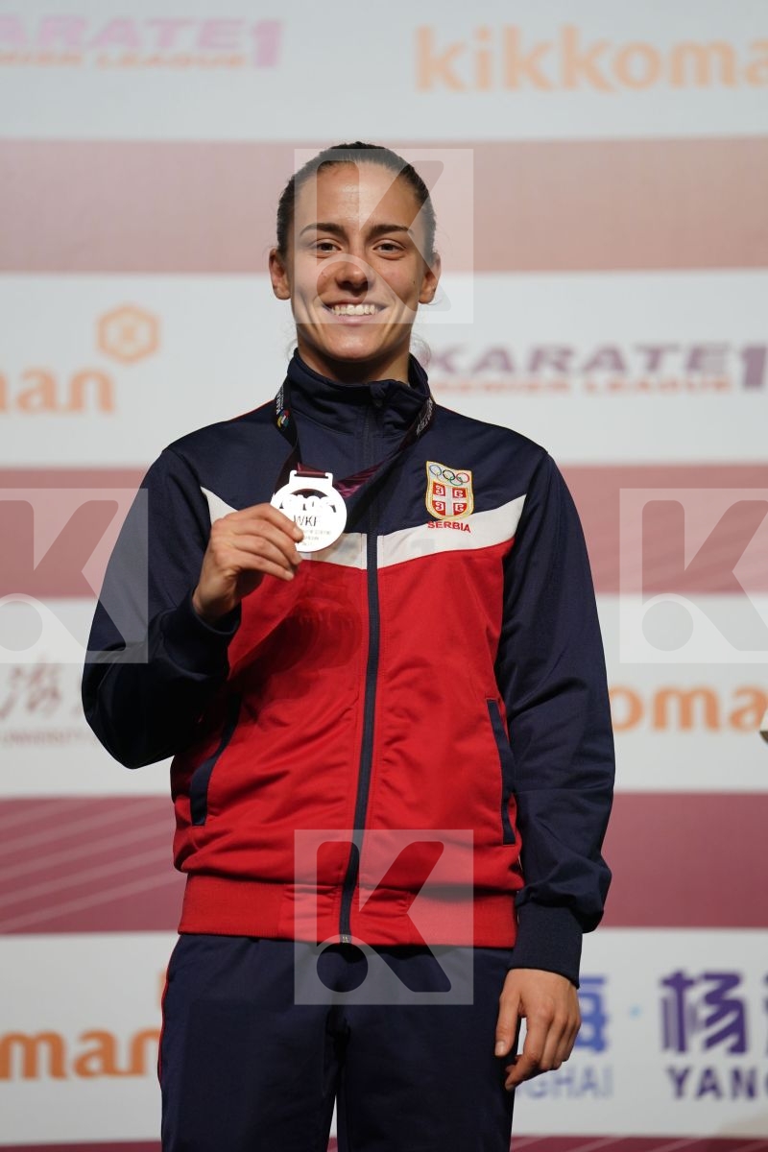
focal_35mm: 200
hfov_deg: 6.9
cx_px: 384
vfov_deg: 10.3
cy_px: 576
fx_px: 6399
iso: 800
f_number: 2.8
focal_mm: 200
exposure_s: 1/250
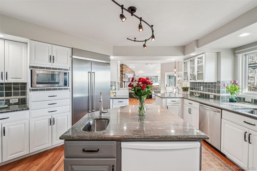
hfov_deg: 100.4
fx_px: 107
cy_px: 86
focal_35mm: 15
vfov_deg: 77.3
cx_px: 128
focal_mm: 10
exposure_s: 1/30
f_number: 8
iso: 400
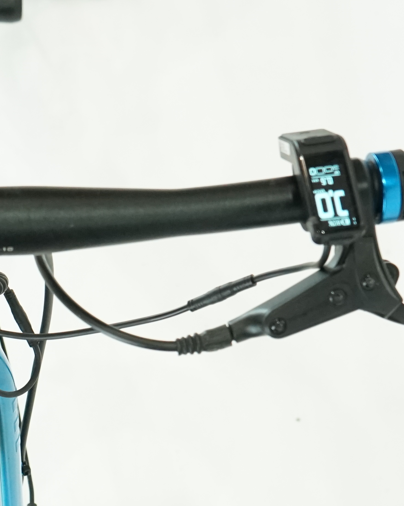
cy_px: 443
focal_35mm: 110
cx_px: -62
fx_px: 1644
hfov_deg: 13.7
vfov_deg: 17.2
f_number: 5.6
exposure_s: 1/200
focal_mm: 36
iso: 2500
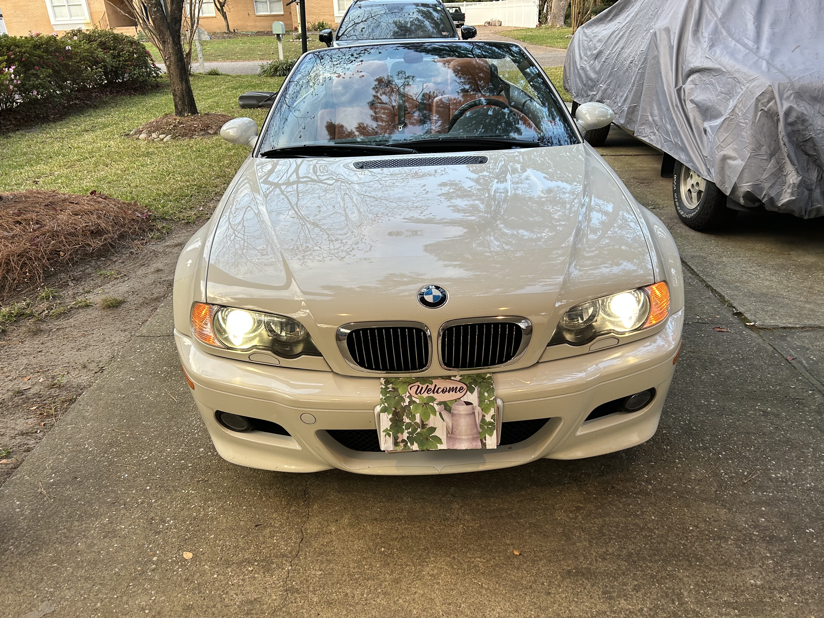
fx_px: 619
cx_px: 412
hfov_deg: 67.3
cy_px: 309
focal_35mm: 26
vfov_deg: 53.1
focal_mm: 5.7
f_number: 1.5
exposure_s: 1/120
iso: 64
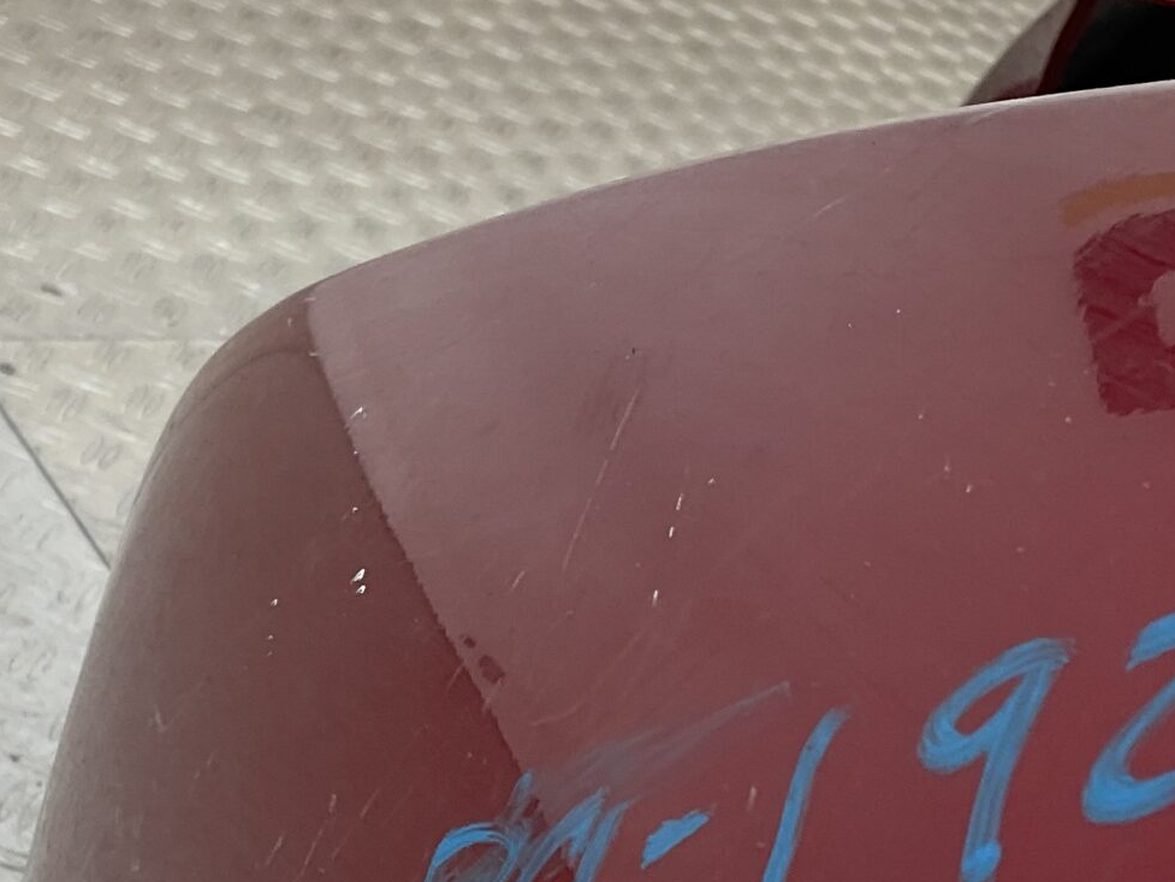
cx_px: 615
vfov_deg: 19.3
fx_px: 2580
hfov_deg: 25.7
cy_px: 656
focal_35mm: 76
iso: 25
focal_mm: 3
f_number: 1.8
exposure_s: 1/100
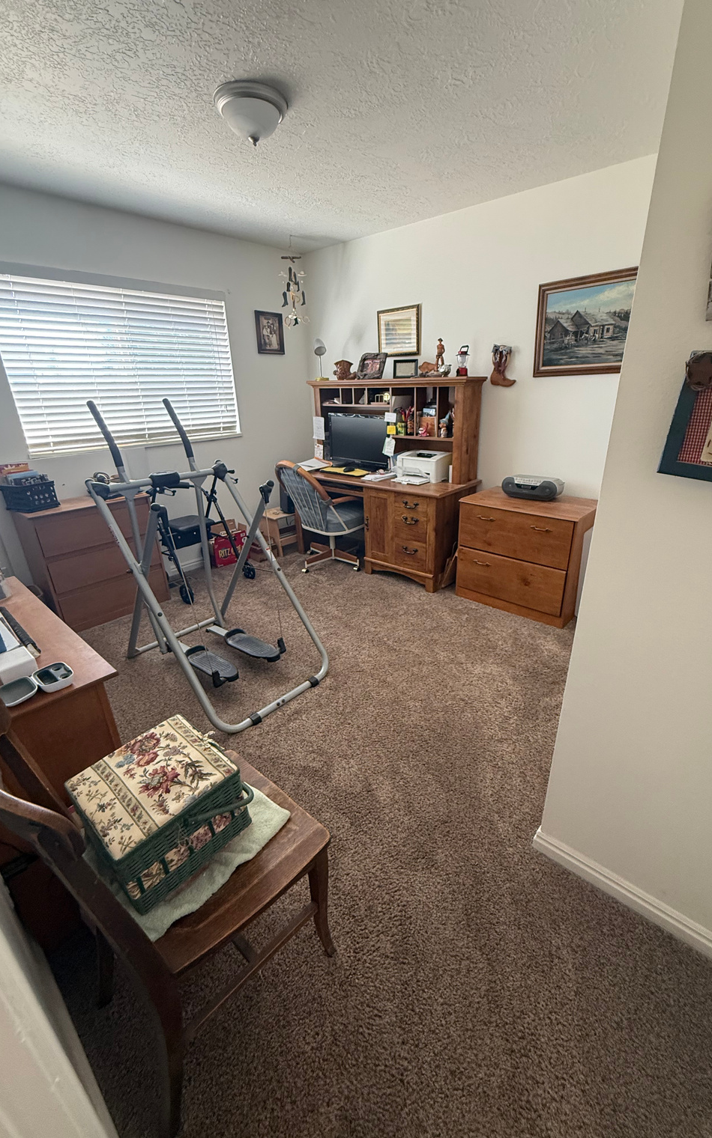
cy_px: 573
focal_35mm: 15
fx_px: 466
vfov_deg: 101.5
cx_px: 376
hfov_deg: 74.7
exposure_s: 1/70
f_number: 2.2
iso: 320
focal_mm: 2.22
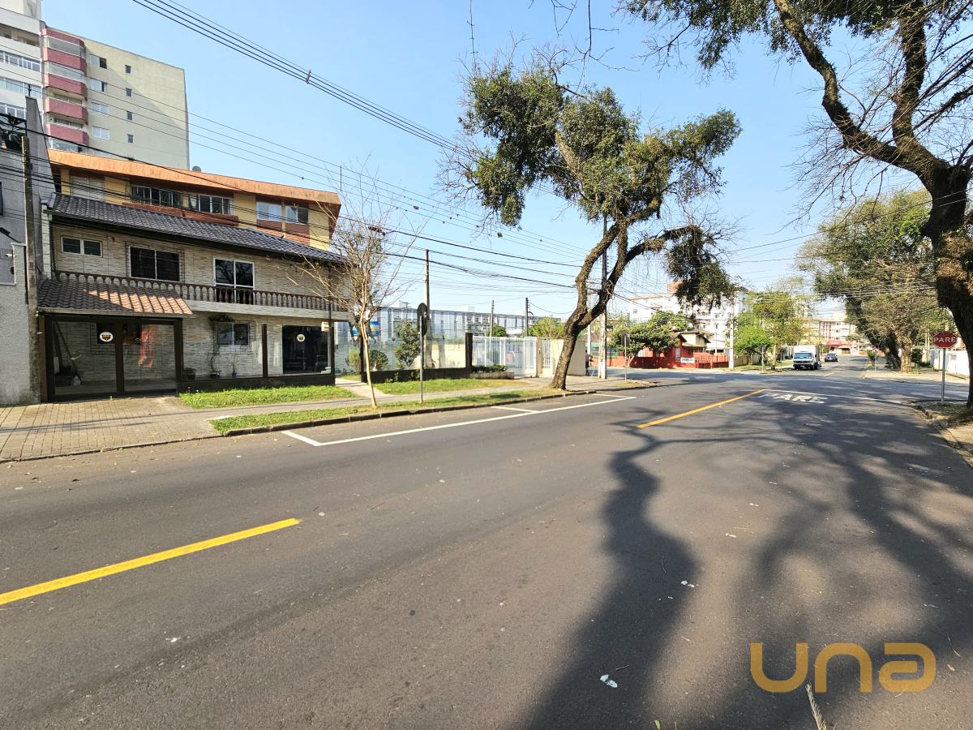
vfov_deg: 89.9
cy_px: 365
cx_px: 486
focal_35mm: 13
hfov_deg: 106.2
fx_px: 365
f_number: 2.2
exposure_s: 1/833
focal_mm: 2.2
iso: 50
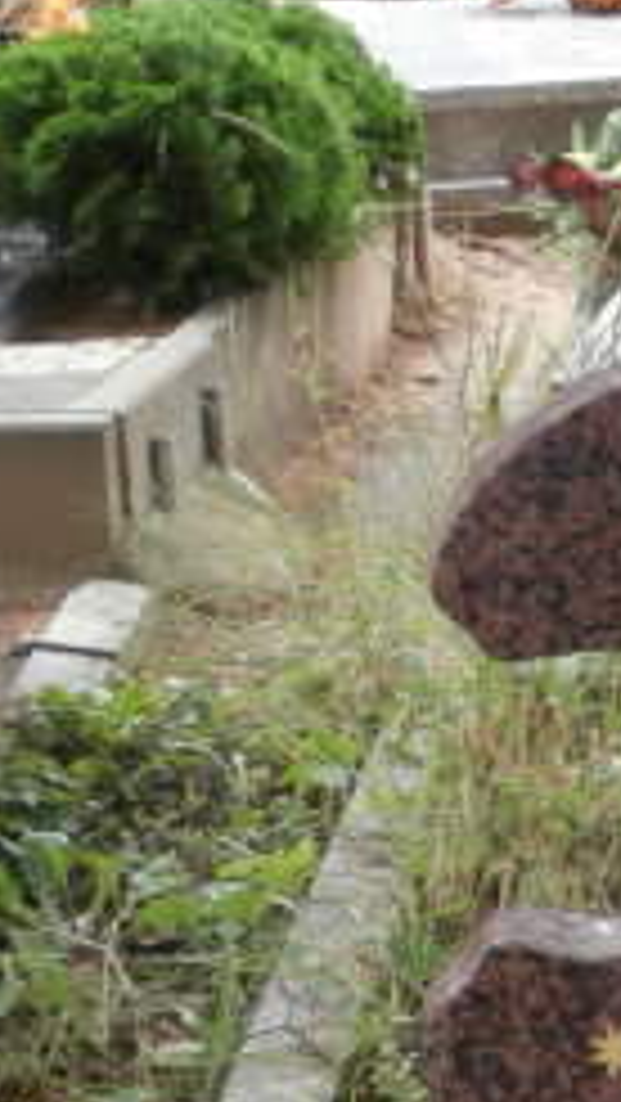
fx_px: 4737
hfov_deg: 7.4
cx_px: 932
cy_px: 1053
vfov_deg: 13.1
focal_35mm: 162
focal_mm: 10.11
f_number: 4.5
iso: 200
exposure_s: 1/40
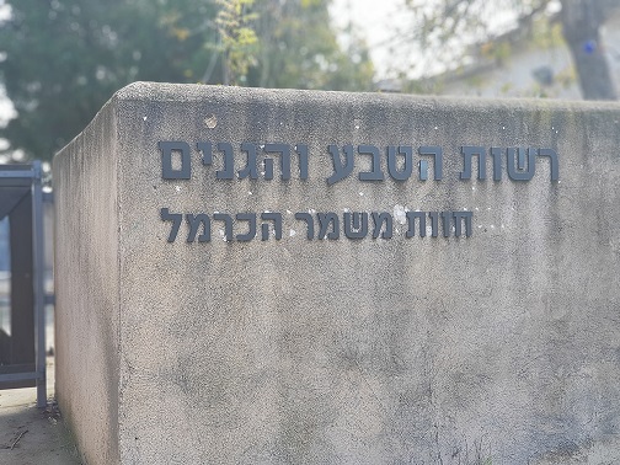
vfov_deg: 28.0
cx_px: 310
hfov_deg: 36.8
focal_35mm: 52
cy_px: 232
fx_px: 931
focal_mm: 6
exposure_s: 1/100
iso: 32
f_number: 2.4
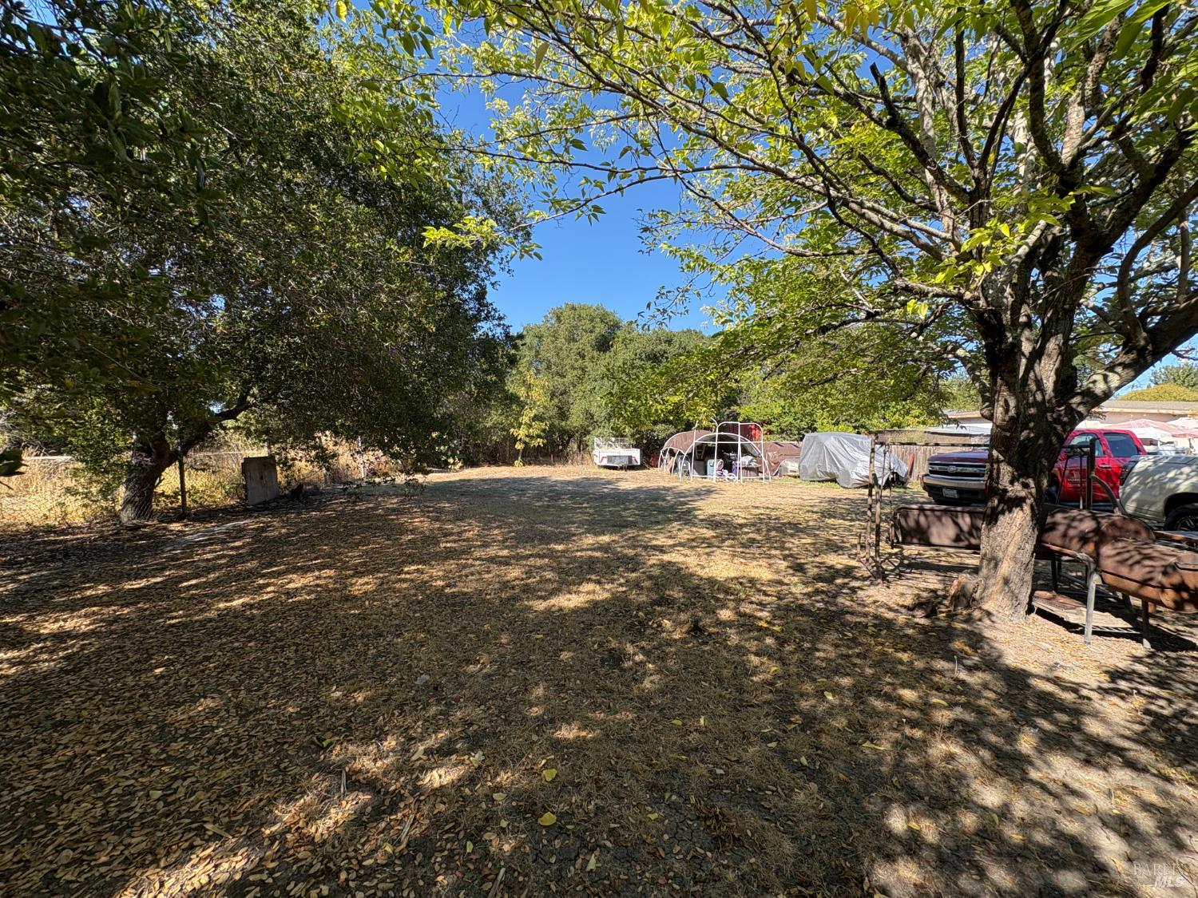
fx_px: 485
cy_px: 449
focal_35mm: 14
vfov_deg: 85.7
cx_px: 599
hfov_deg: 102.1
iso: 40
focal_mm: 2.22
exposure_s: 1/596
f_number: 2.2
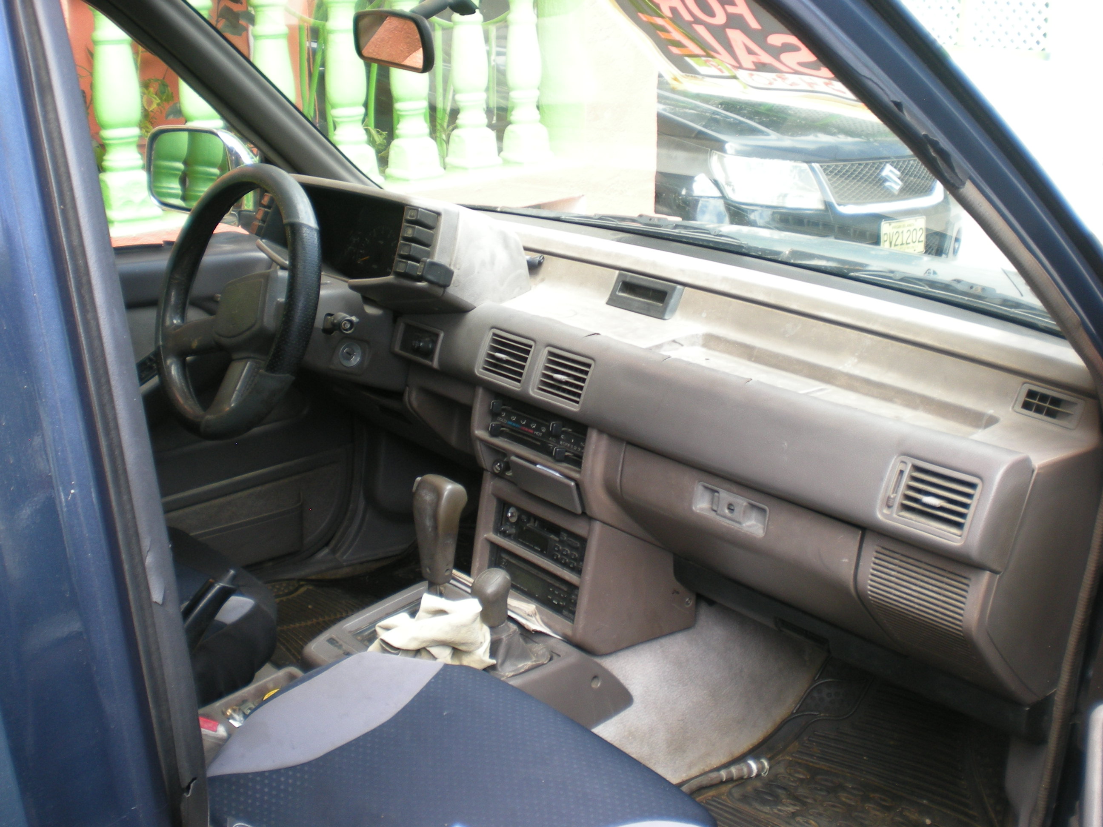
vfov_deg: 37.7
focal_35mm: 38
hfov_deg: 49.0
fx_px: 1211
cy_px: 414
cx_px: 552
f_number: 3.1
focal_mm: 6.3
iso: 74
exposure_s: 1/62.1
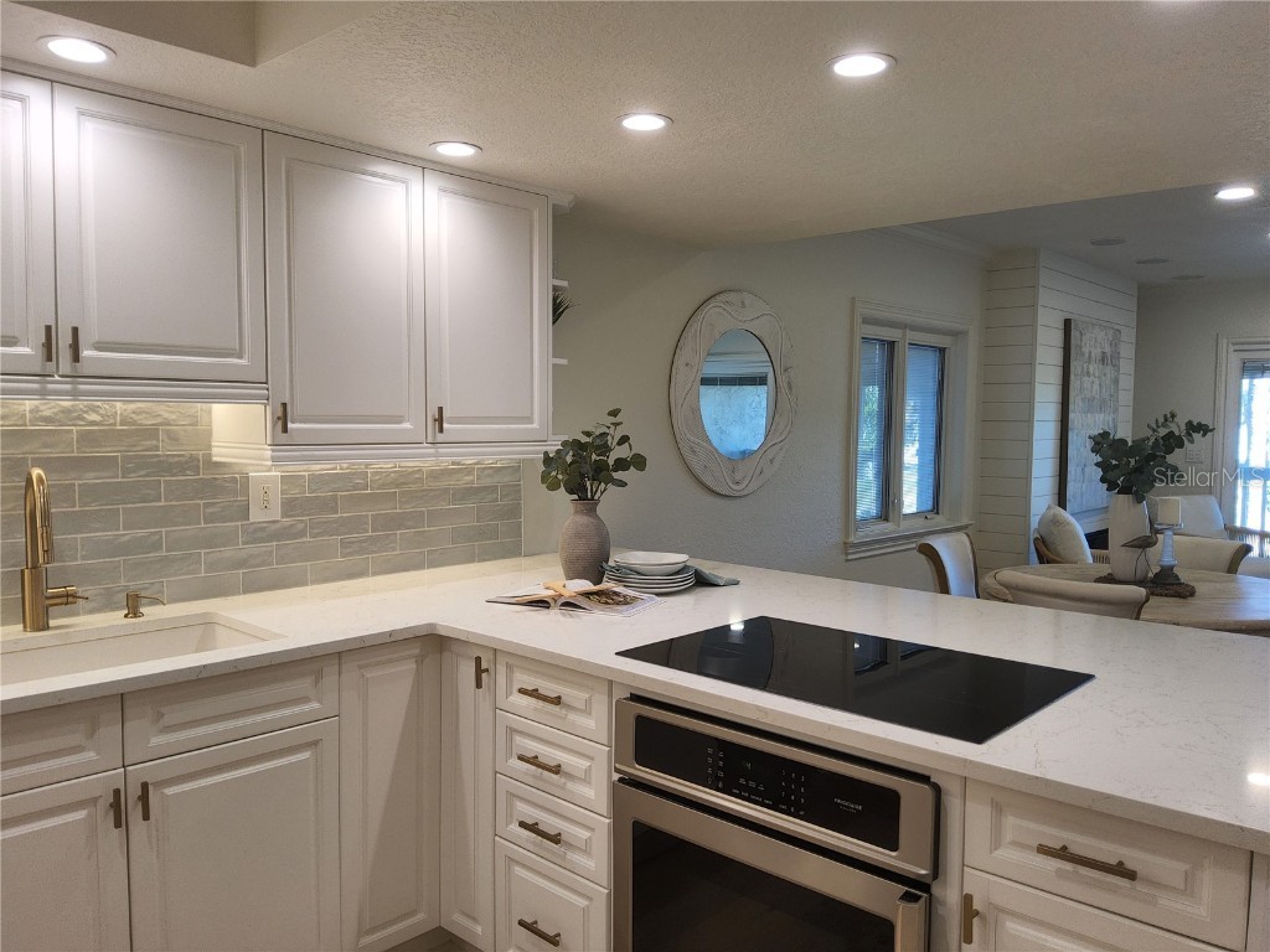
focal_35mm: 25
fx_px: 917
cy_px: 476
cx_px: 635
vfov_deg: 54.9
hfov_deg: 69.4
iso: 64
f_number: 2
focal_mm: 3.08
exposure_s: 1/120
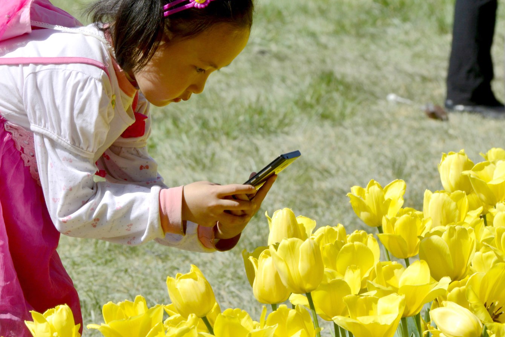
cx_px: 149
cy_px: 180
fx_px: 7475
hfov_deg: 3.9
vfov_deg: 2.6
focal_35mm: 533
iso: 400
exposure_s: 1/160
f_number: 22
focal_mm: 350
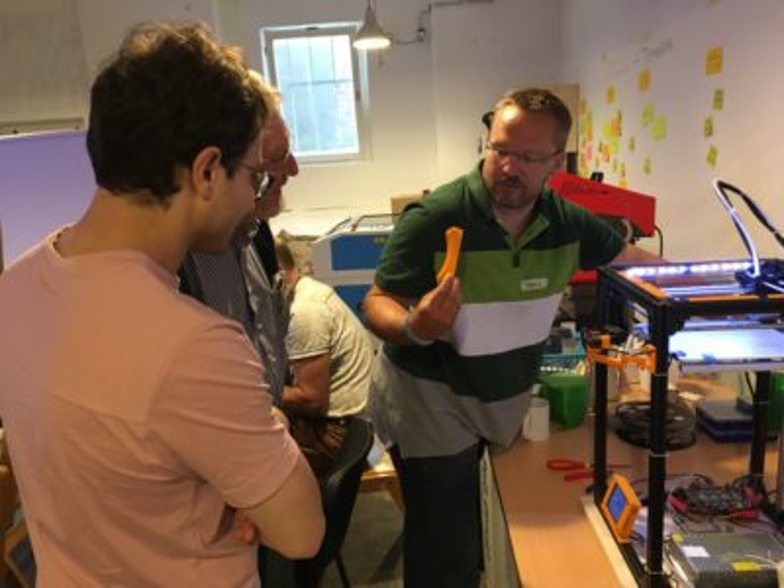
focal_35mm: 29
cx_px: 392
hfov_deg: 61.7
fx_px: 657
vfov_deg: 48.2
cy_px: 294
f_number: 2.2
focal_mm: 4.15
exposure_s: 1/33
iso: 250
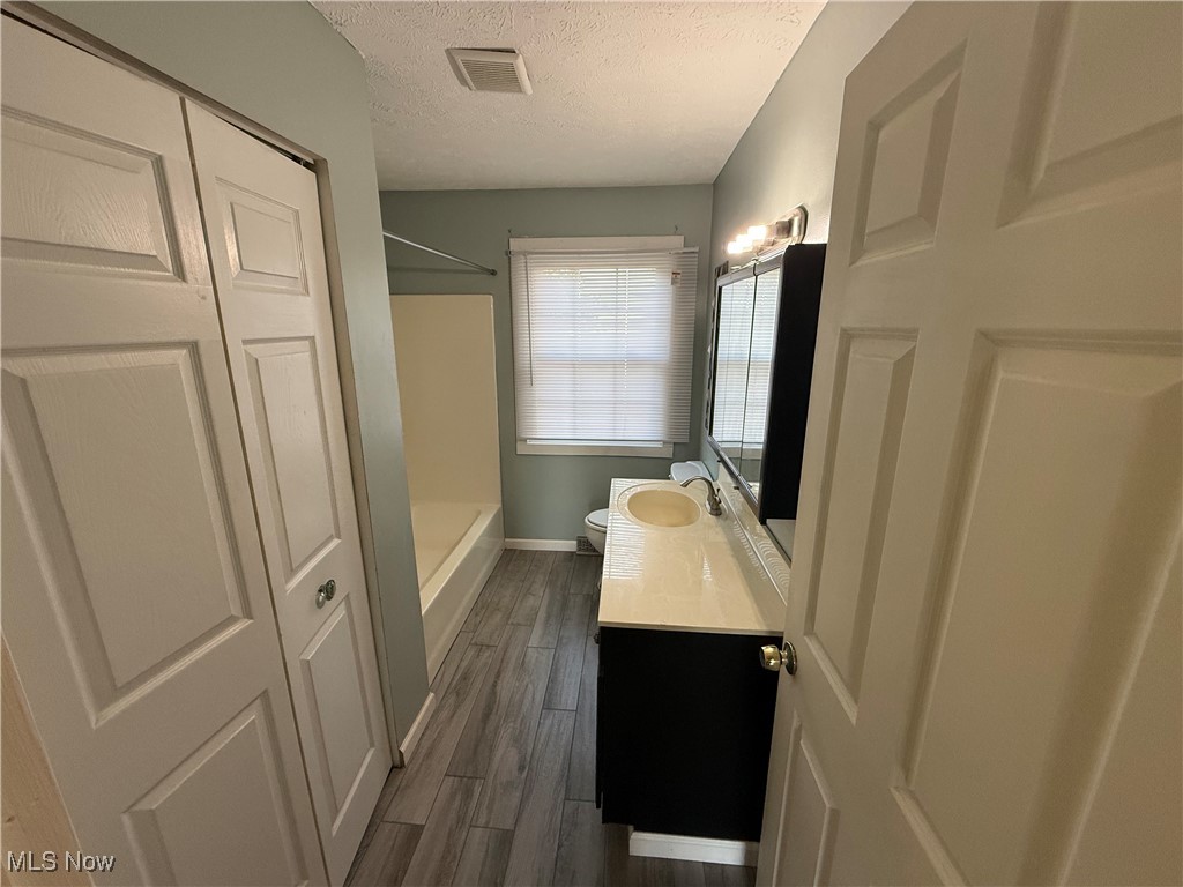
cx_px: 592
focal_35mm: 14
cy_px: 444
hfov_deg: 102.1
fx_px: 478
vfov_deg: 85.7
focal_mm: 2.22
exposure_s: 1/120
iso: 250
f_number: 2.2
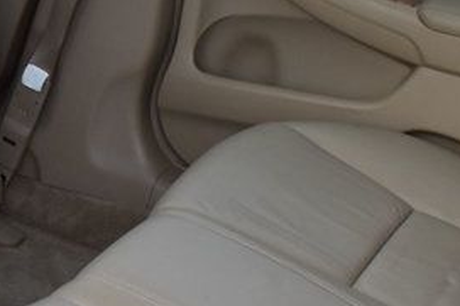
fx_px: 1659
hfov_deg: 15.4
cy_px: 196
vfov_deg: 10.5
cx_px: -46
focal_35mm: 130
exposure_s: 1/125
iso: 400
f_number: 9
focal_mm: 23
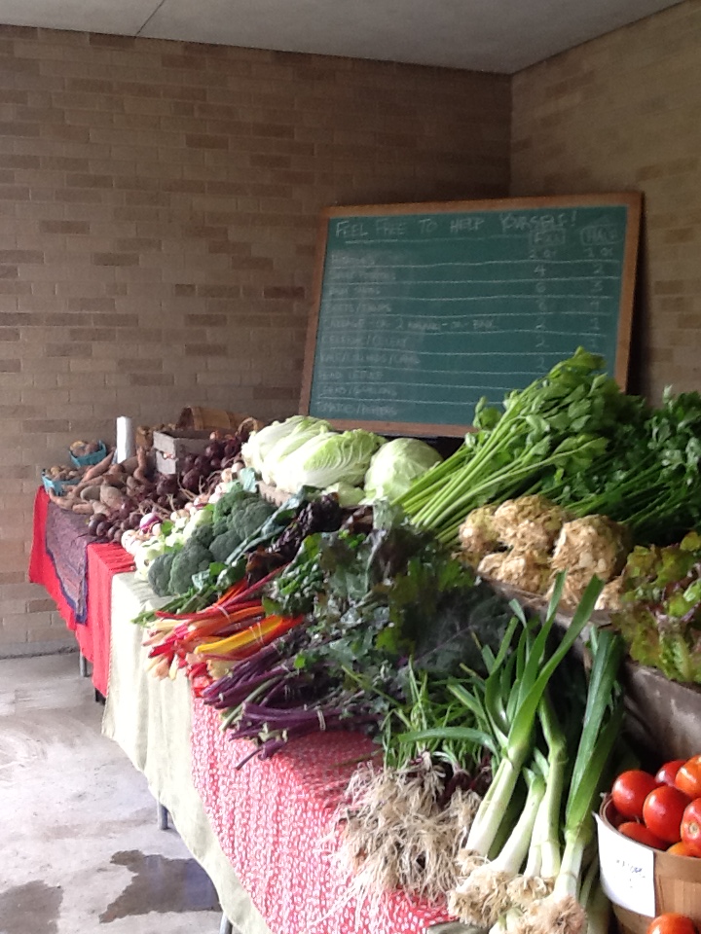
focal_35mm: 44
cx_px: 350
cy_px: 467
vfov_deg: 42.9
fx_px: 1188
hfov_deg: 32.9
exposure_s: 1/30
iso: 50
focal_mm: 2.03
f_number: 2.4
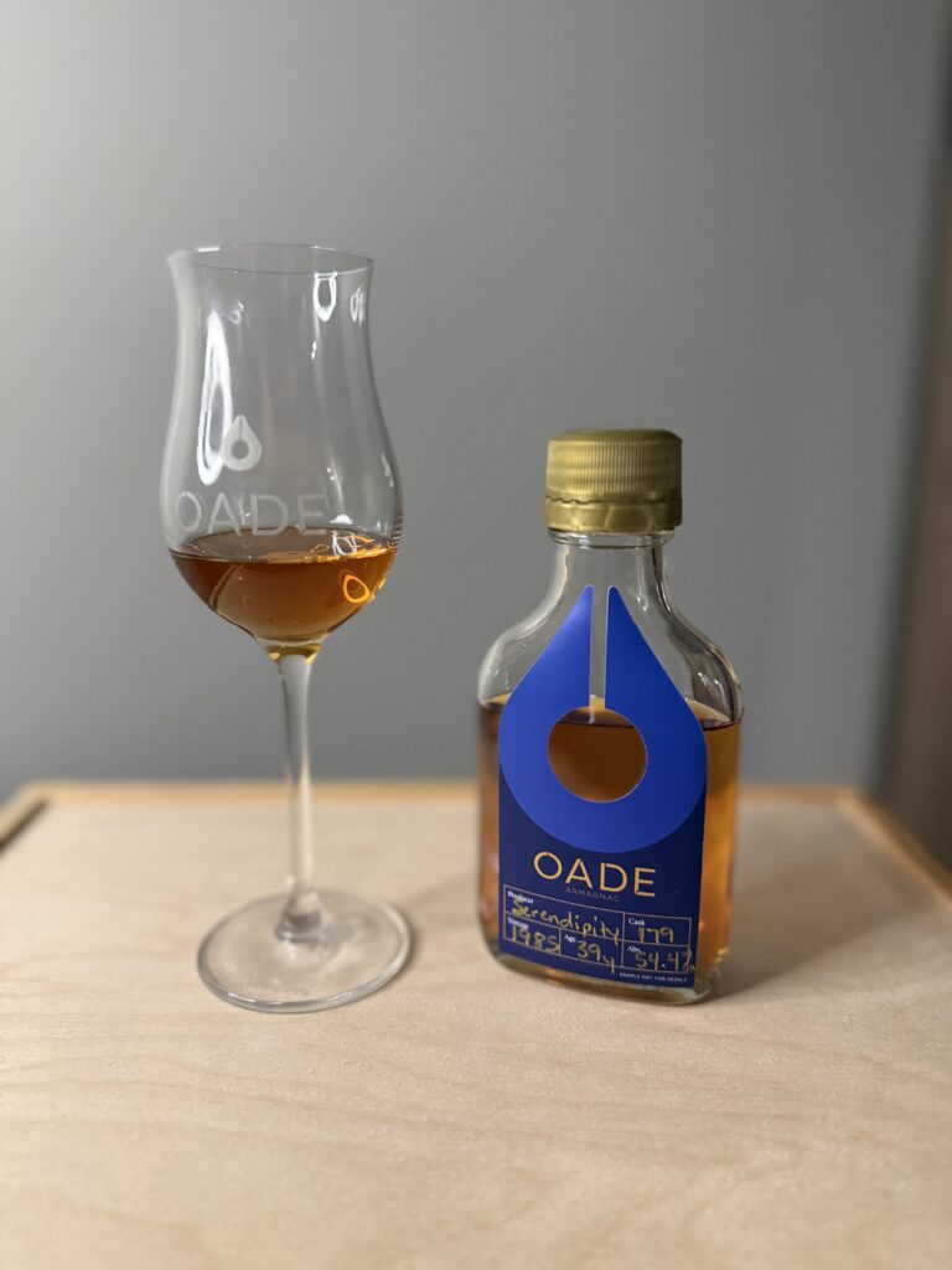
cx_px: 476
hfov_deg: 56.8
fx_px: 880
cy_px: 635
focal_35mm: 24
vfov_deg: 71.6
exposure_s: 1/40
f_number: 1.78
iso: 800
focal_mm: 6.76
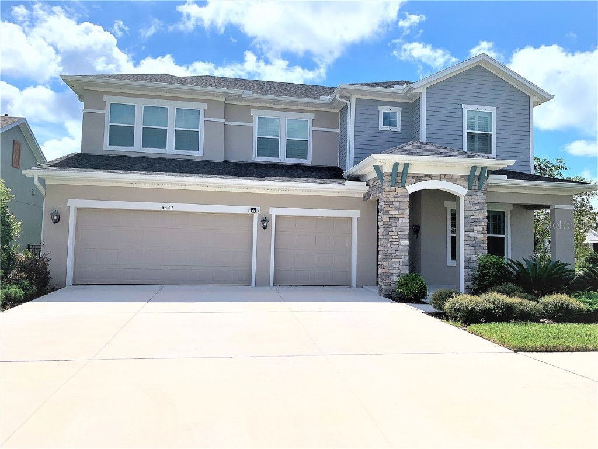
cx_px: 299
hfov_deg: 67.3
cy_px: 224
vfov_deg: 53.1
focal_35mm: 26
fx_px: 449
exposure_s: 1/4902
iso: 25
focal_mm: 4.25
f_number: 1.8
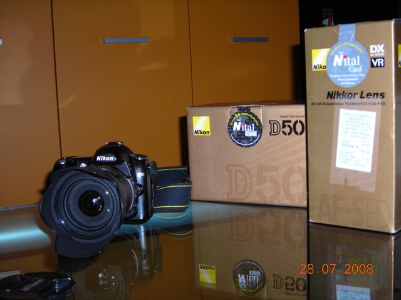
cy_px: 150
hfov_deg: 40.4
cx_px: 200
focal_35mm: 47
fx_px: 544
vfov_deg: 30.9
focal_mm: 7.8
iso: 50
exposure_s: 1/60.1
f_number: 3.4
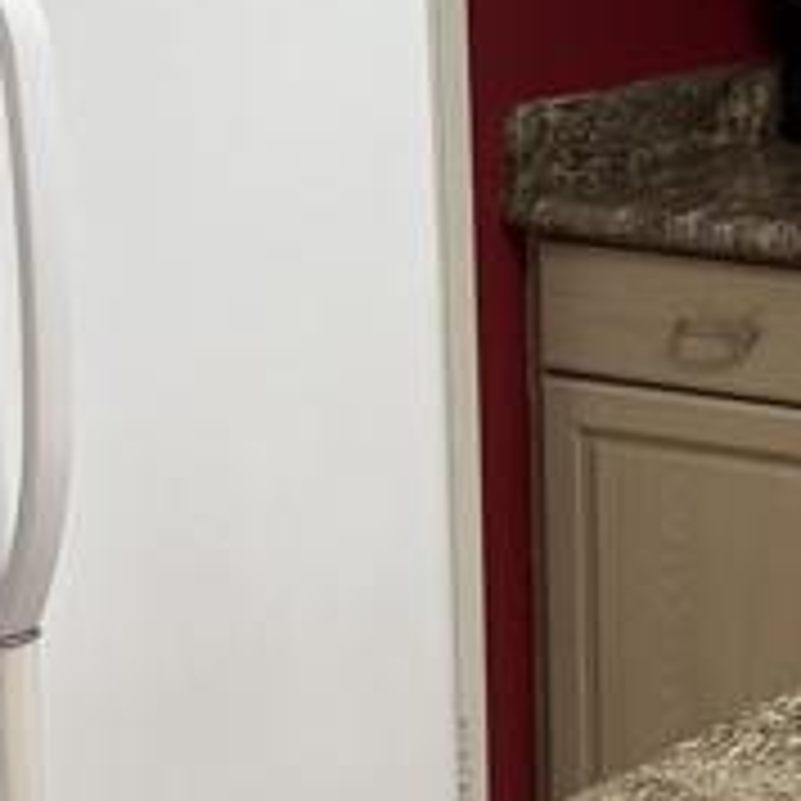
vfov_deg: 14.2
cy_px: 189
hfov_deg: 13.5
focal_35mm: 122
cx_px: 1202
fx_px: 3194
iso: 200
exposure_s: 1/120
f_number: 1.78
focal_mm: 6.76
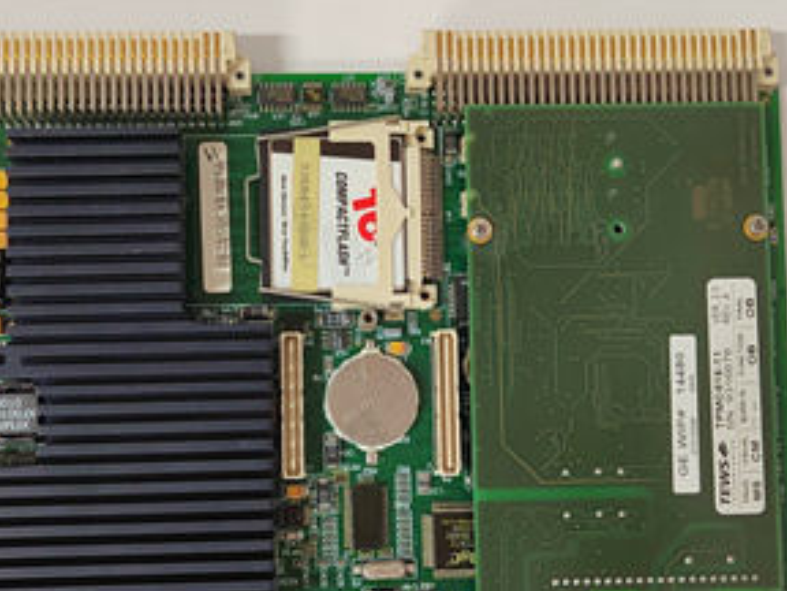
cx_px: 344
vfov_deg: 35.7
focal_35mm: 40
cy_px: 373
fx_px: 909
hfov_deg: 46.7
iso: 1484
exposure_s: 1/50
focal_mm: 5.52
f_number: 1.9
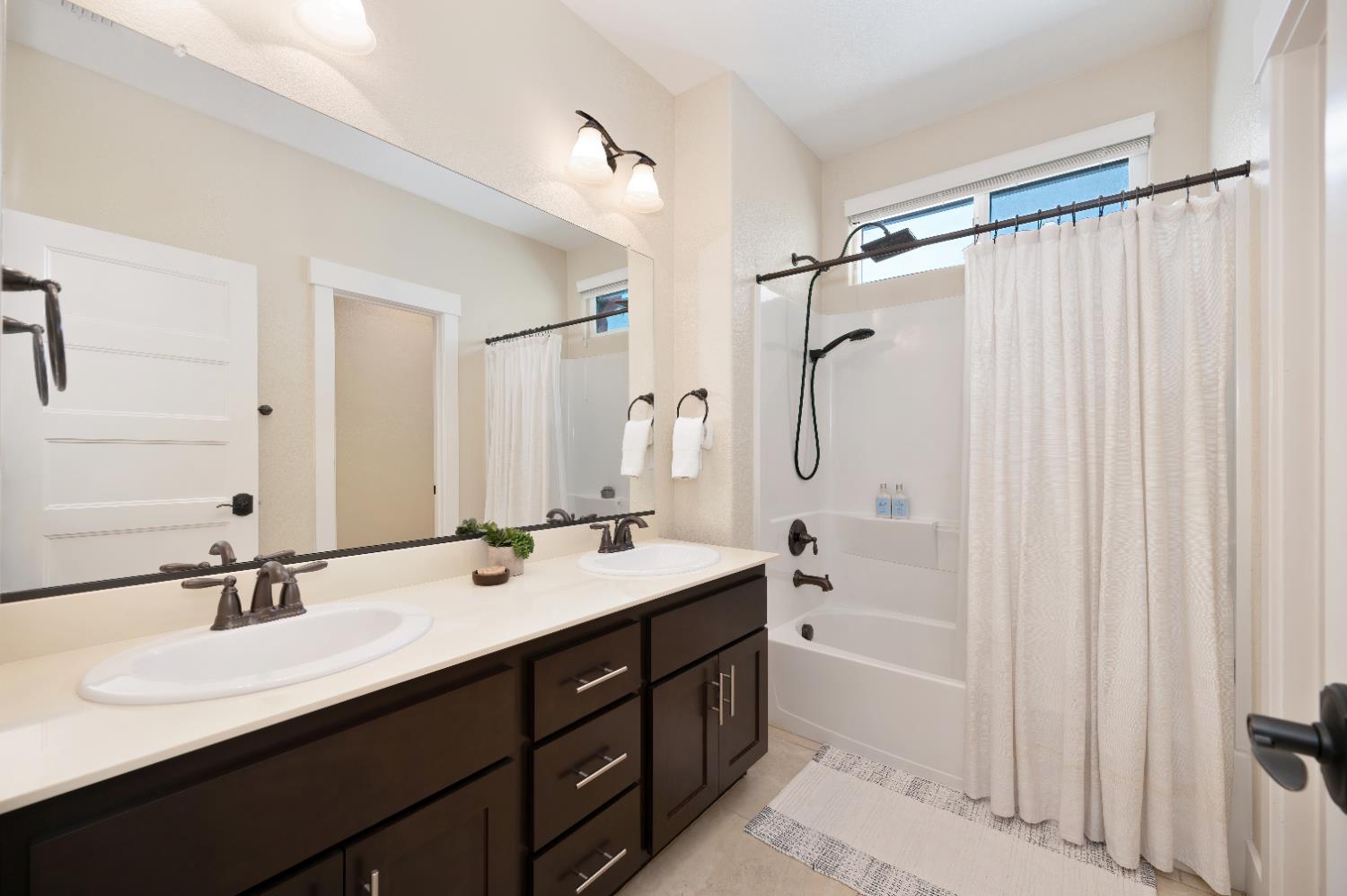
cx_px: 674
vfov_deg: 81.1
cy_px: 448
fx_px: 523
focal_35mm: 14
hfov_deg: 104.3
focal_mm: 14
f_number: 7.1
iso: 500
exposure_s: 1/200
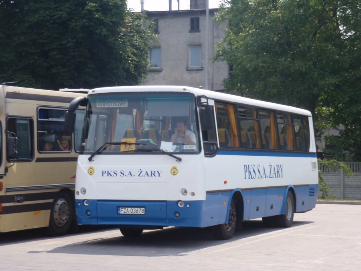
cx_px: 180
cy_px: 136
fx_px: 1043
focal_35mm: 100
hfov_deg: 19.6
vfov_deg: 14.8
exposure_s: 1/200
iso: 64
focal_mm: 17.88
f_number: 5.3
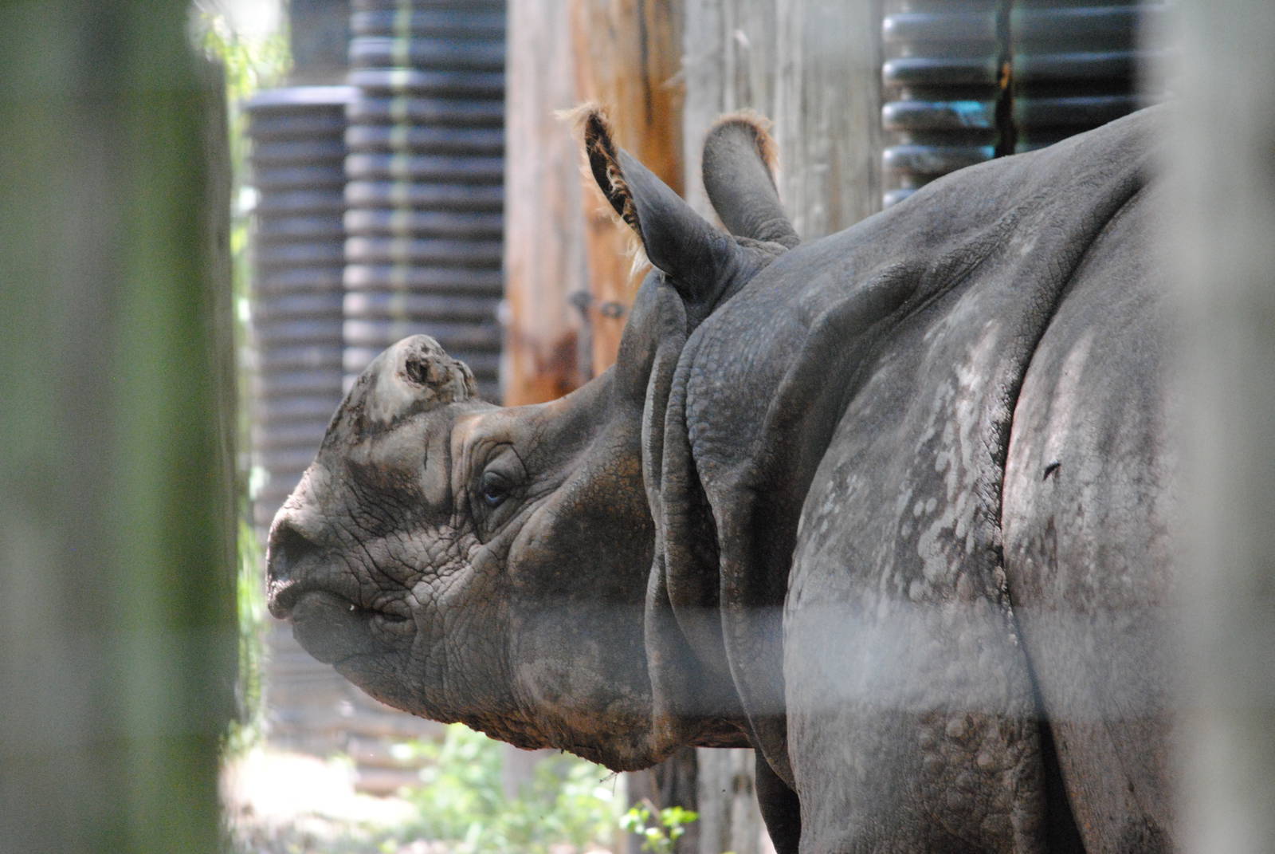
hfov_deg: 6.2
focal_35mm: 330
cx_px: 638
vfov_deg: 4.2
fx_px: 11701
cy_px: 427
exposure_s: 1/500
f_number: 5.3
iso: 1600
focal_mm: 220
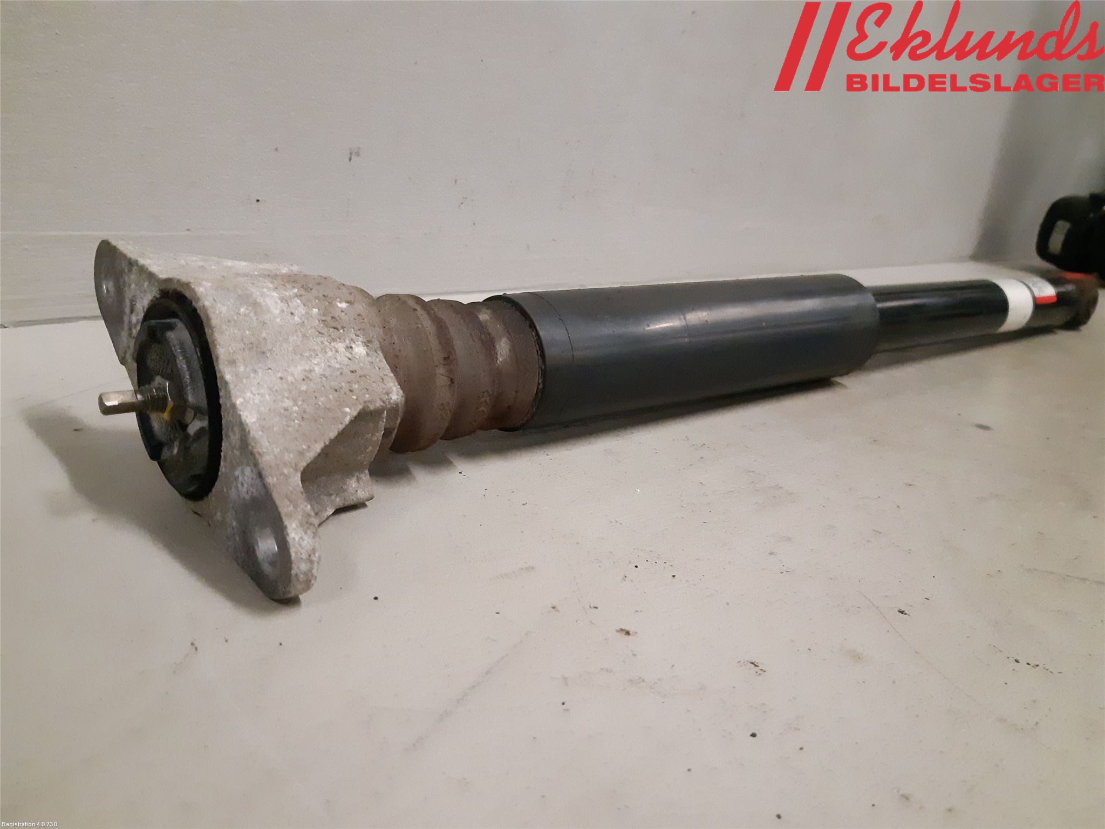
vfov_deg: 53.1
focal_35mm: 26
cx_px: 552
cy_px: 414
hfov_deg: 67.3
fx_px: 830
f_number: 1.7
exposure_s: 1/232
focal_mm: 3.93
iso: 800
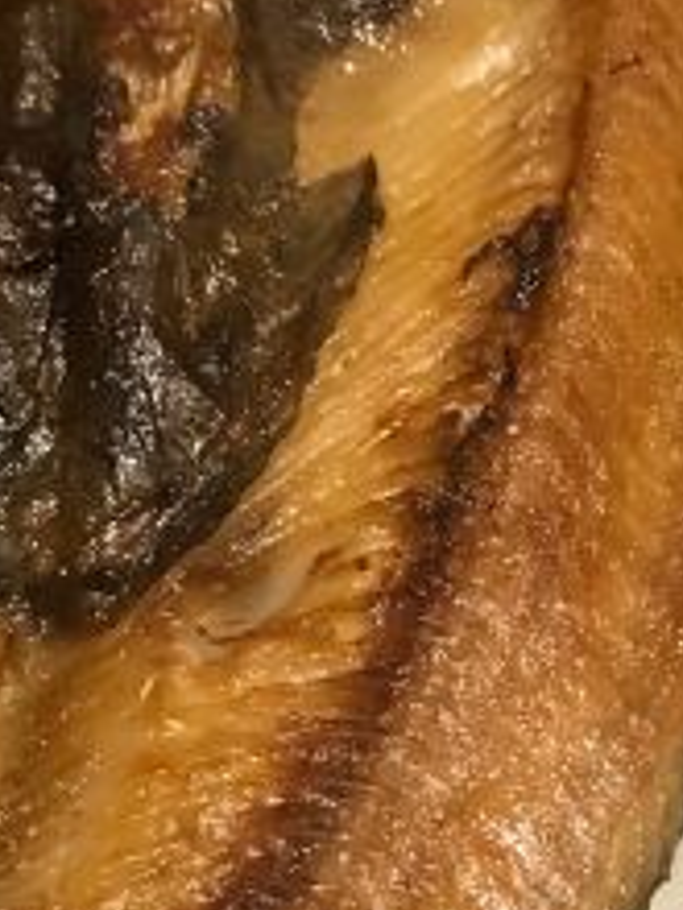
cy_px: 699
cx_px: 213
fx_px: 2341
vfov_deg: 21.8
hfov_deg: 16.5
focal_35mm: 89
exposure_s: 1/17
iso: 64
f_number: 1.8
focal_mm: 3.99
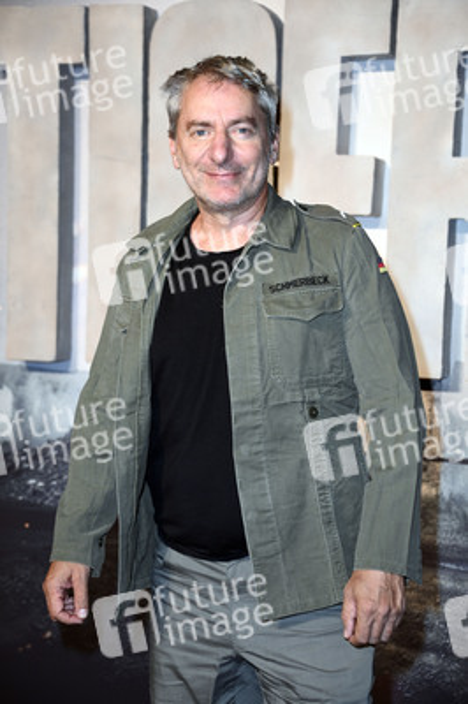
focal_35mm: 85
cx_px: 234
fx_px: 1660
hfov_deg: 16.0
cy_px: 352
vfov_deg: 23.9
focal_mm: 85
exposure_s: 1/250
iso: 500
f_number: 5
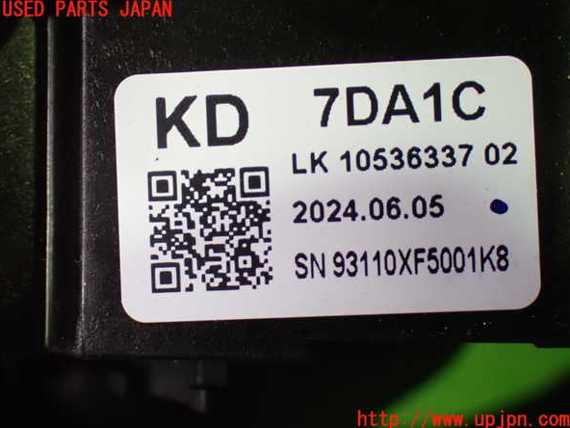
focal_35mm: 78
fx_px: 1284
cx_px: 286
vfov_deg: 18.9
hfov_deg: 25.0
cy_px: 215
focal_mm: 13.65
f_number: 4.1
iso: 1600
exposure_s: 1/60
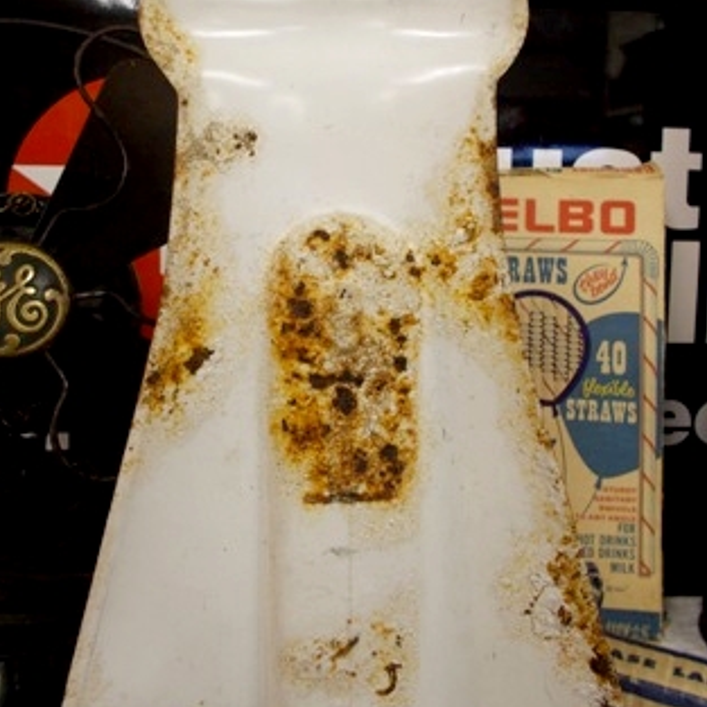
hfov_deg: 43.8
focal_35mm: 38
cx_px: 330
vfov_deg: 43.4
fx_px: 878
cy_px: 248
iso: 125
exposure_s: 1/25
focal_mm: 5.3
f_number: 3.4
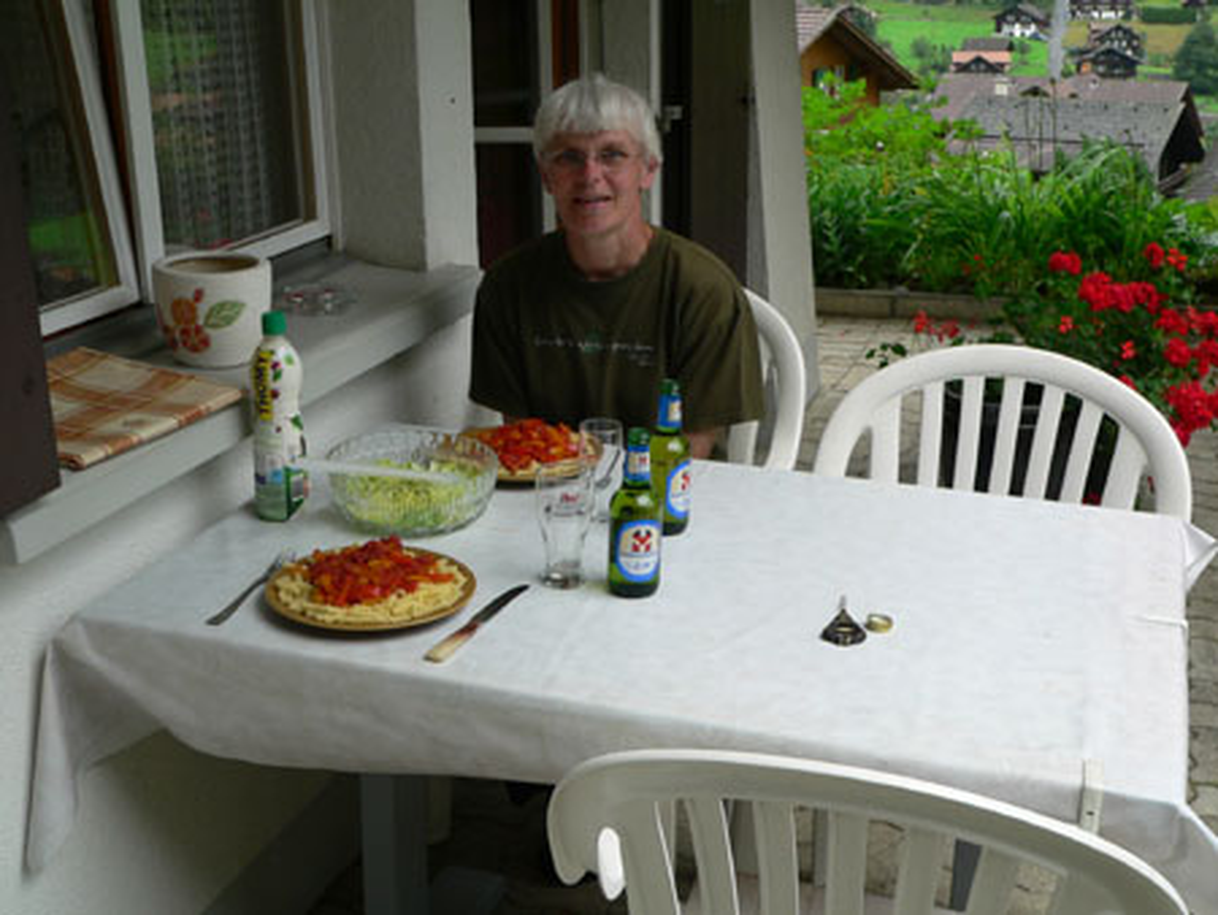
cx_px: 609
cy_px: 458
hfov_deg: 41.2
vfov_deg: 31.5
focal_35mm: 46
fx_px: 1619
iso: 80
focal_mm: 7.6
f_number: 3.3
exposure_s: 1/100
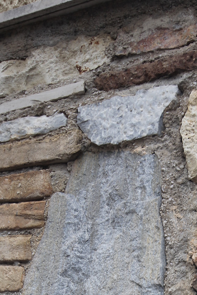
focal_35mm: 73
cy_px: 326
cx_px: 184
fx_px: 599
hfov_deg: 18.3
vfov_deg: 25.6
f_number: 5.6
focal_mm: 20
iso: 100
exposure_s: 1/40
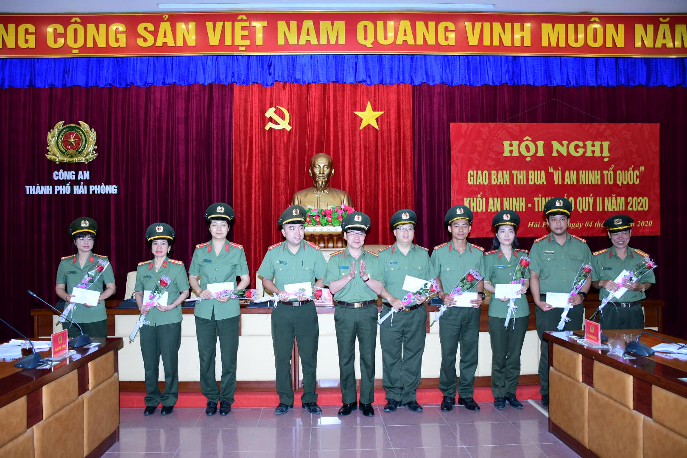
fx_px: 572
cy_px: 229
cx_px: 344
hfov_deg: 61.9
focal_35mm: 30
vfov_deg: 43.6
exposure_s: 1/200
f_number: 3.5
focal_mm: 20
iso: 800
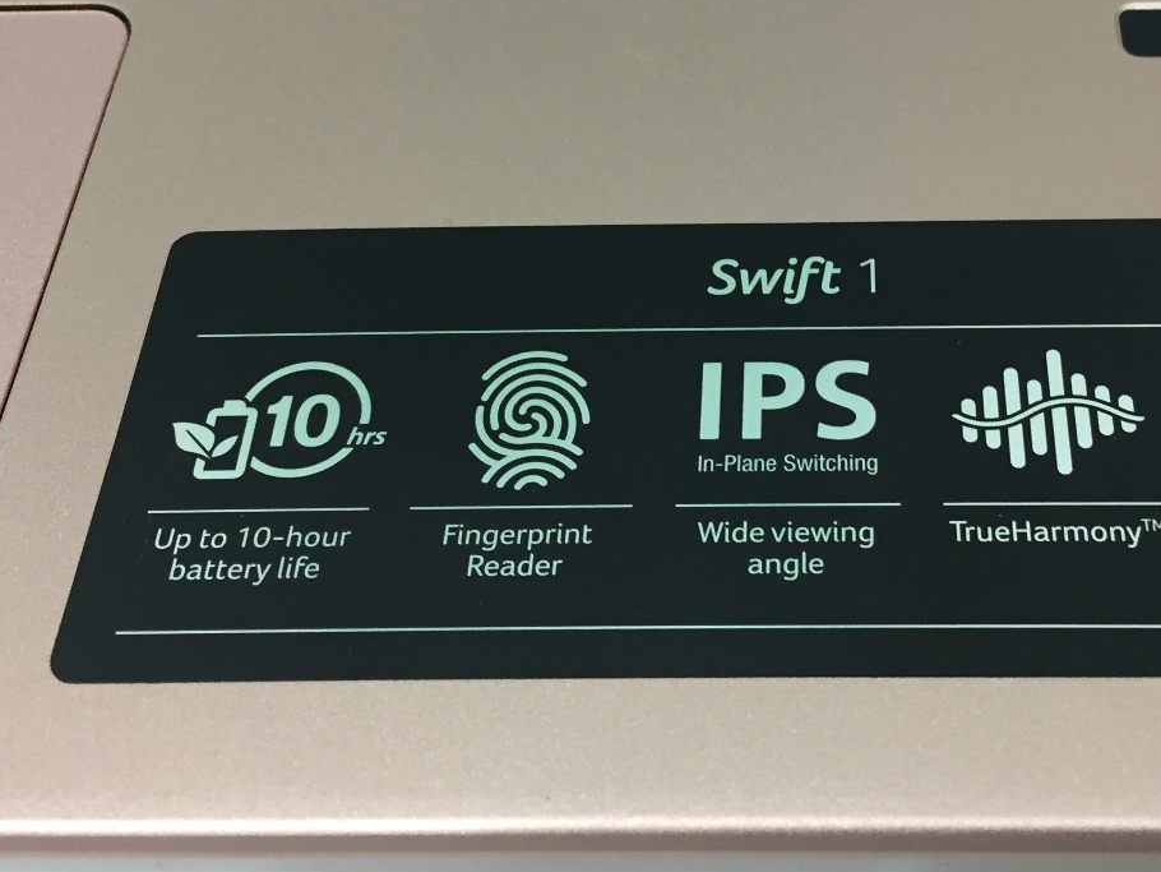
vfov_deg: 27.6
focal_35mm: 52
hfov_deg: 36.5
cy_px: 202
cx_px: 765
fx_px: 1745
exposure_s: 1/33
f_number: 2.2
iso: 160
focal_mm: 4.15
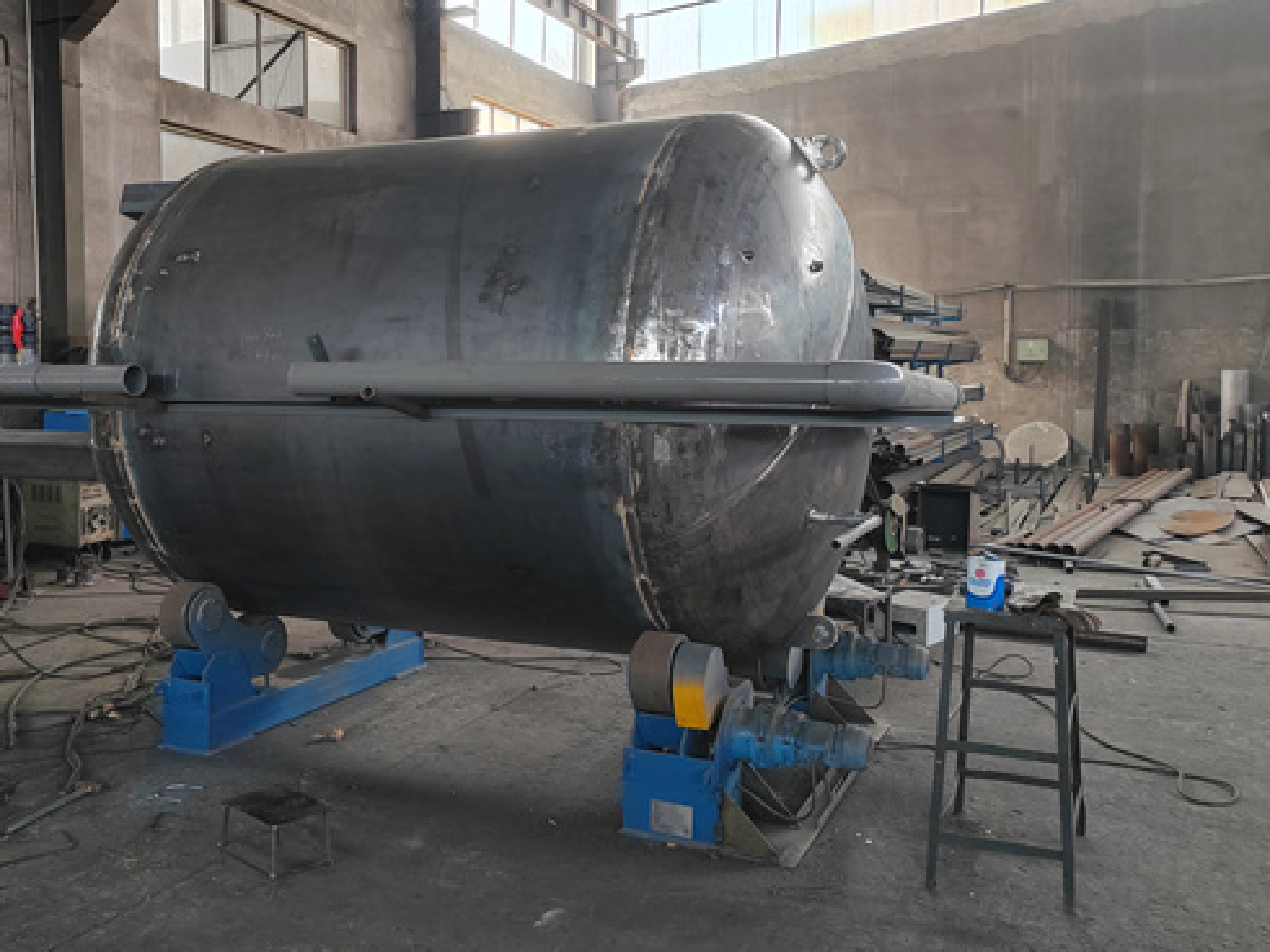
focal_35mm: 33
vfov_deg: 42.9
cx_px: 564
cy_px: 424
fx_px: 1210
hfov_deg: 55.2
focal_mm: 5.52
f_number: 1.9
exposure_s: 1/100
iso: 200
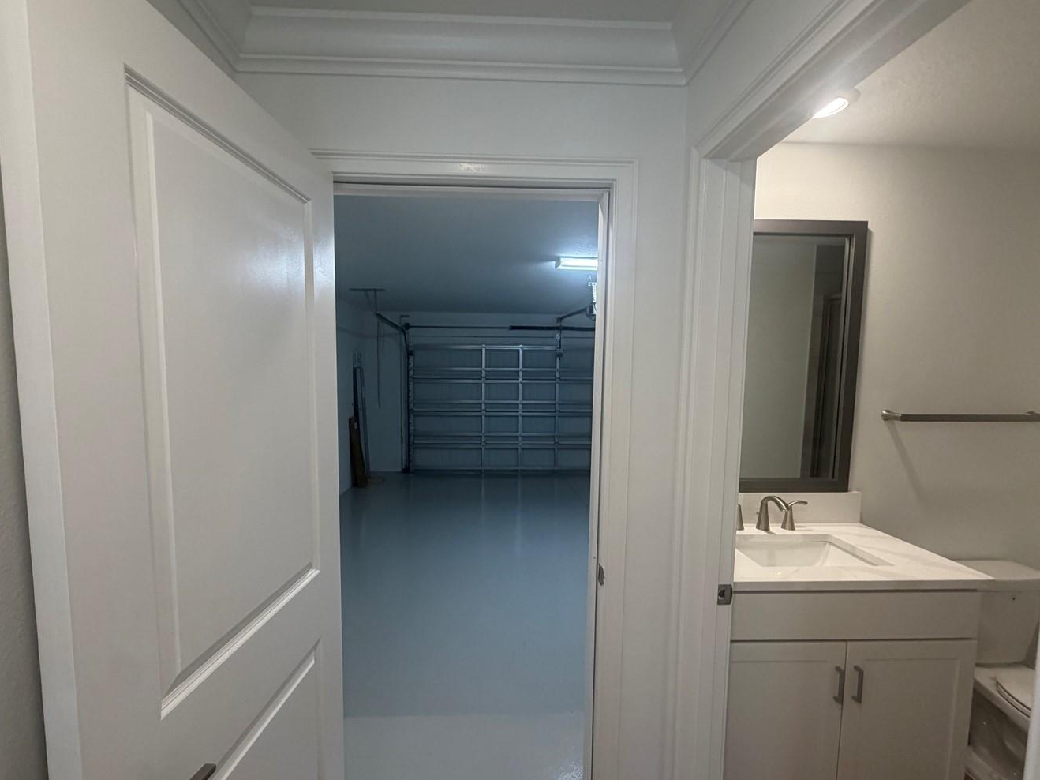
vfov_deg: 74.7
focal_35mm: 17
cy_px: 411
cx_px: 497
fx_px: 511
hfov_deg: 91.0
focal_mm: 2.22
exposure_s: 1/120
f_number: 2.2
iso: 250
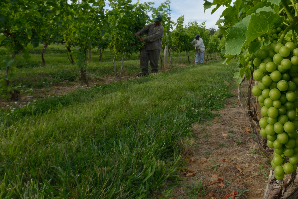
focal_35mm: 37
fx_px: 306
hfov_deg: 47.5
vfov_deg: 33.7
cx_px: 259
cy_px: 13
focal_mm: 16
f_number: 22
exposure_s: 1/50
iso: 200
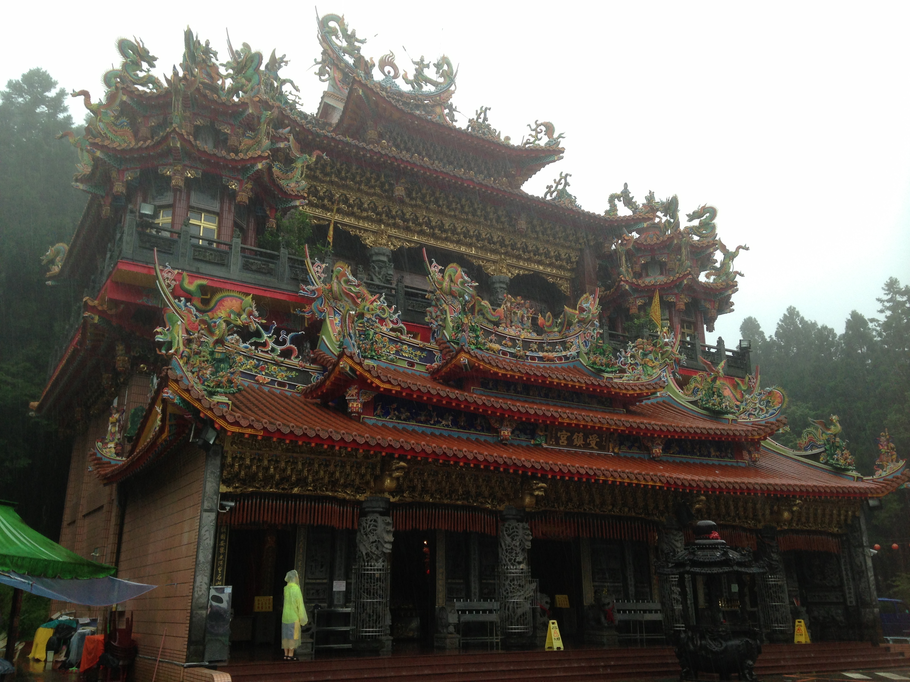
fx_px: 868
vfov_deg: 42.9
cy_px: 341
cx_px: 455
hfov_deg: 55.4
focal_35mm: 33
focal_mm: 4.13
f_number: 2.4
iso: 80
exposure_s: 1/120
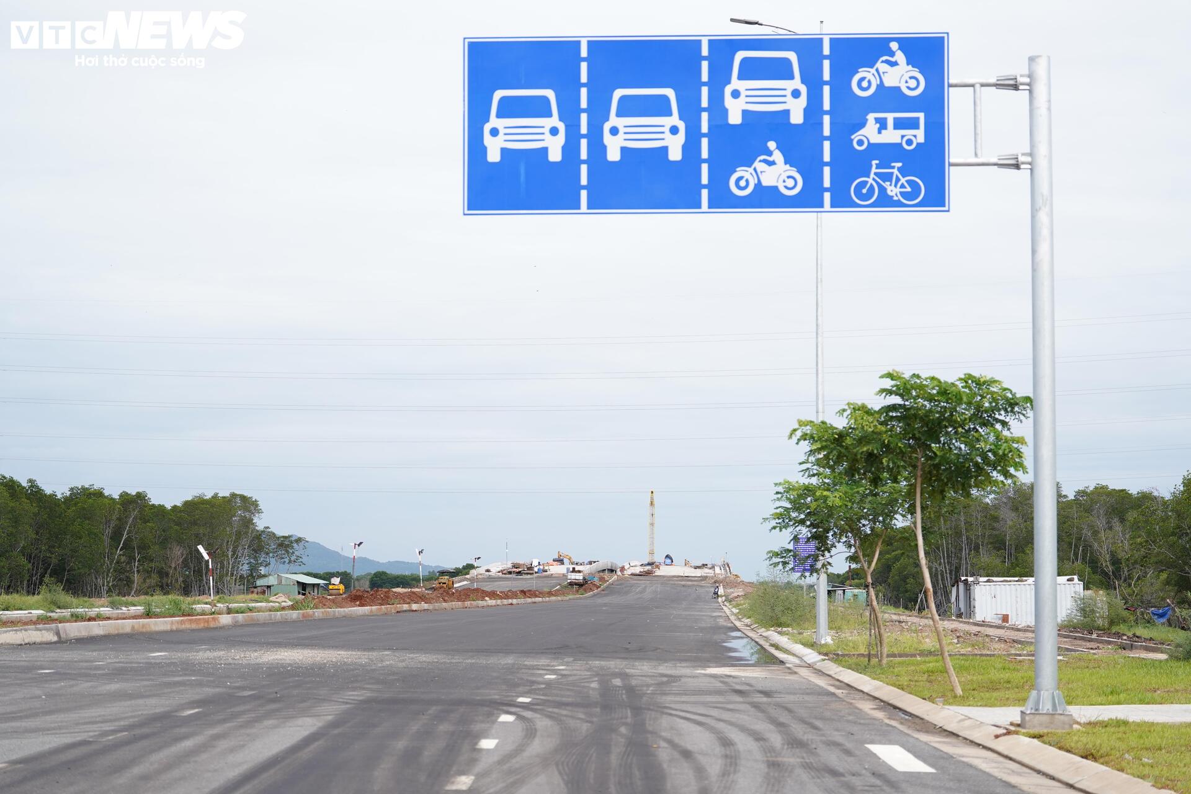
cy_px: 397
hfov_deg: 28.8
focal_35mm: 70
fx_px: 2316
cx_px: 596
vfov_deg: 19.5
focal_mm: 70
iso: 400
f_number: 2.8
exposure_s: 1/3200
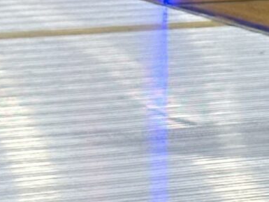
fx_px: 2480
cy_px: -247
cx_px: 593
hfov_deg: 6.0
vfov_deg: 4.6
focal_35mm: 319
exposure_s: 1/120
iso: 100
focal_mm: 6.76
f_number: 1.78
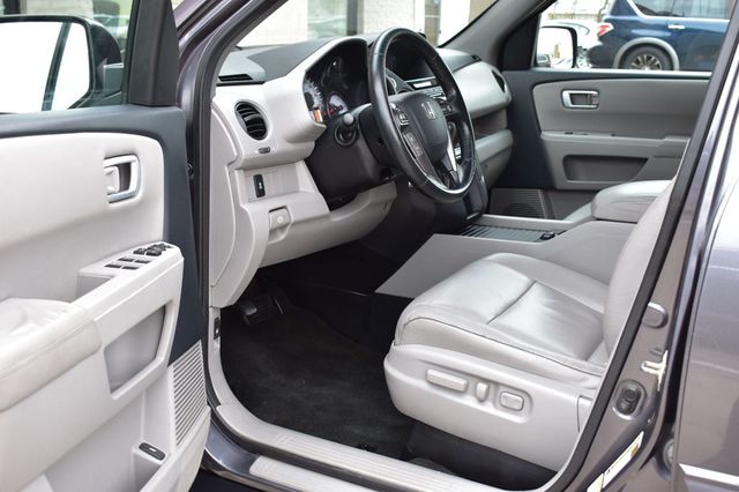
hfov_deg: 46.4
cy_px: 246
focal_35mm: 42
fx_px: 862
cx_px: 370
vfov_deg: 31.9
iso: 400
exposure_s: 1/20
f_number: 6.3
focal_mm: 28
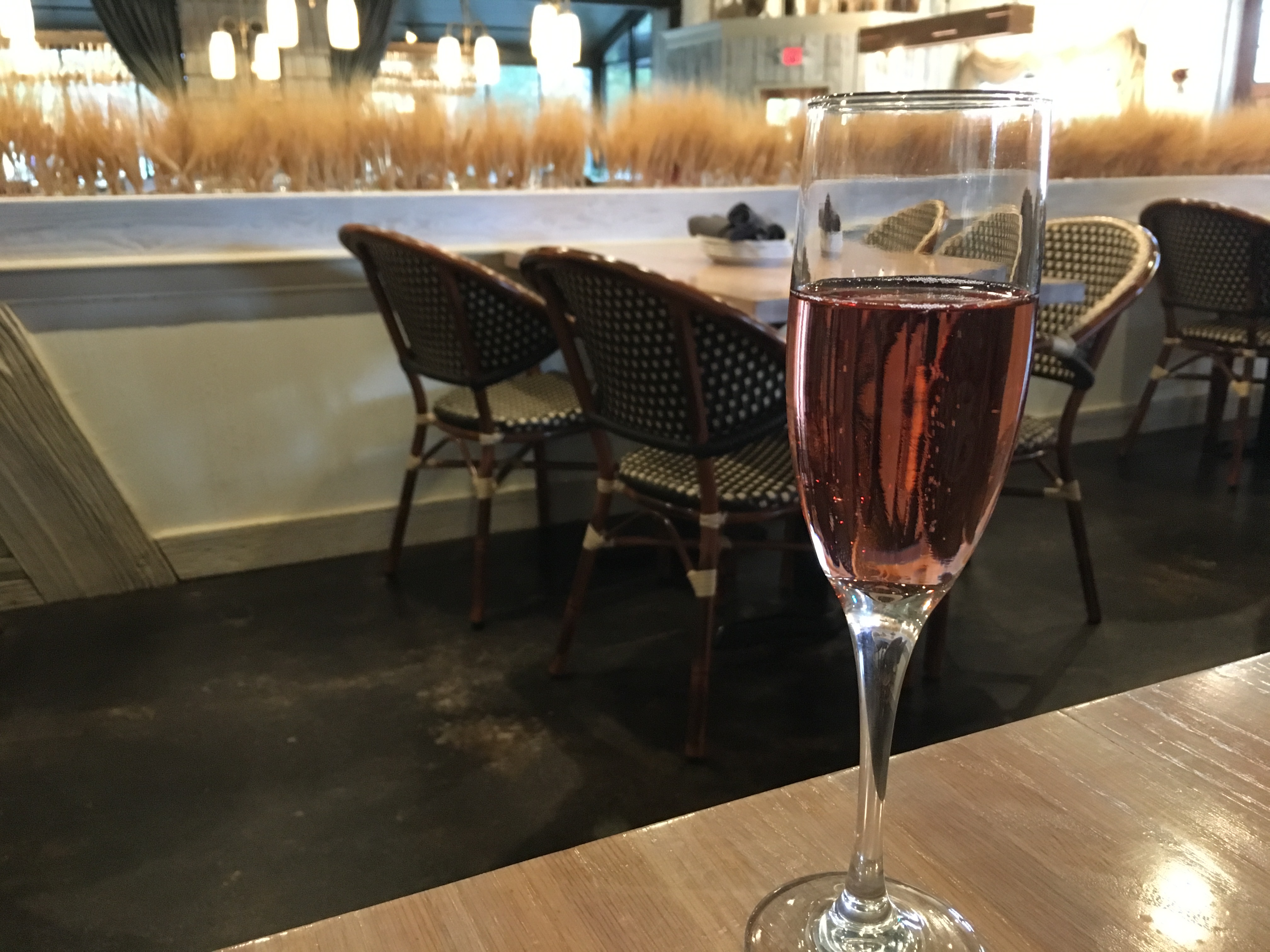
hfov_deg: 61.7
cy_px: 476
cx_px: 635
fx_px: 1064
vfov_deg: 48.2
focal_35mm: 29
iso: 250
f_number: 2.2
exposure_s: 1/15
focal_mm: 4.15
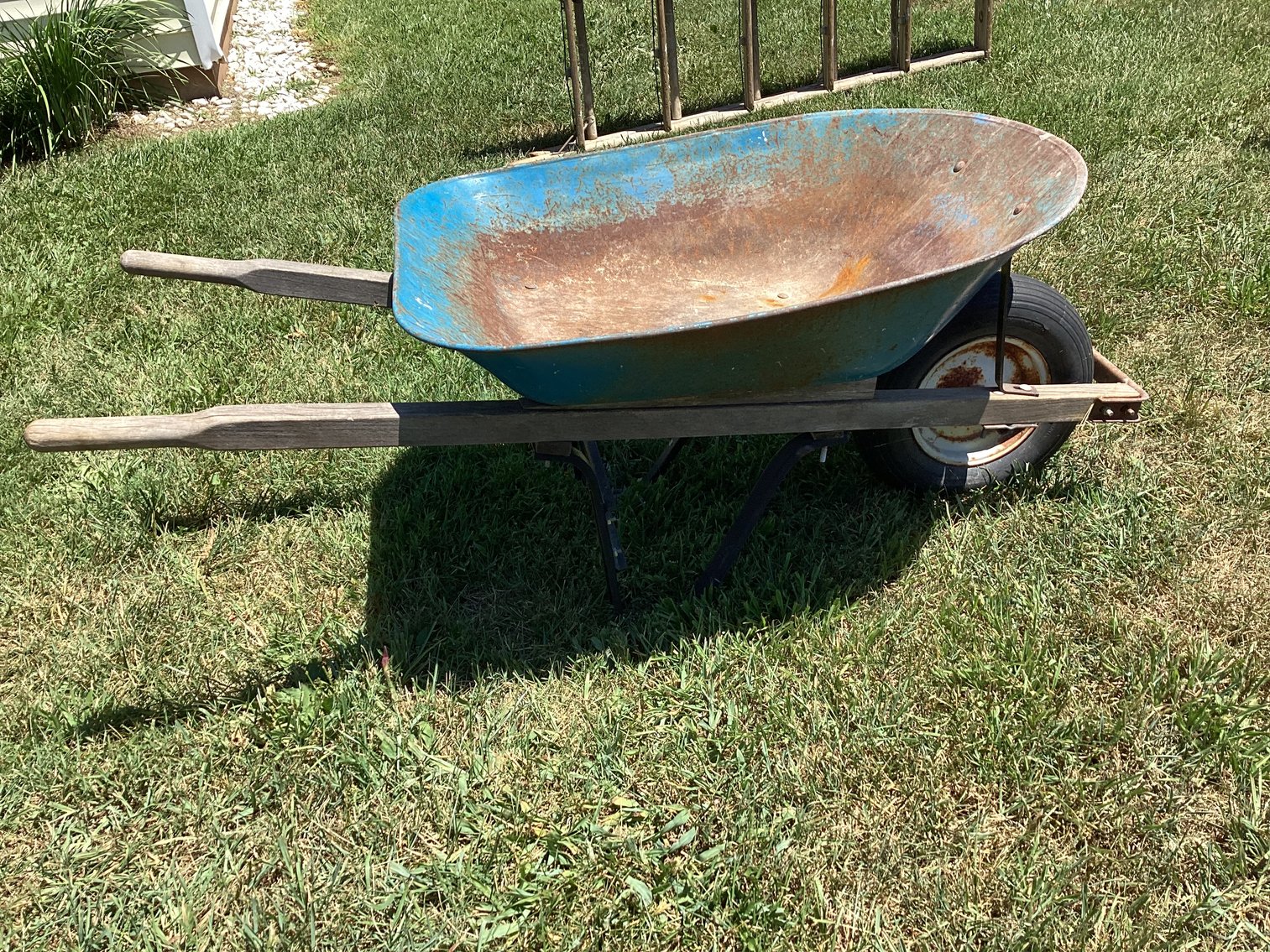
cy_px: 476
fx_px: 1137
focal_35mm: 31
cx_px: 635
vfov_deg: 45.4
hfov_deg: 58.3
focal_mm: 3.3
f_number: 2.4
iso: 25
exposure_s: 1/657
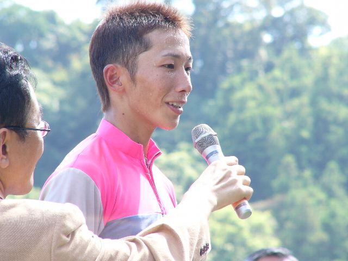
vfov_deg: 3.4
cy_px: 130
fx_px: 4343
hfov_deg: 4.6
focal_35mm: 432
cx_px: 174
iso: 50
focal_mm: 72
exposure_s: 1/40
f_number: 2.8
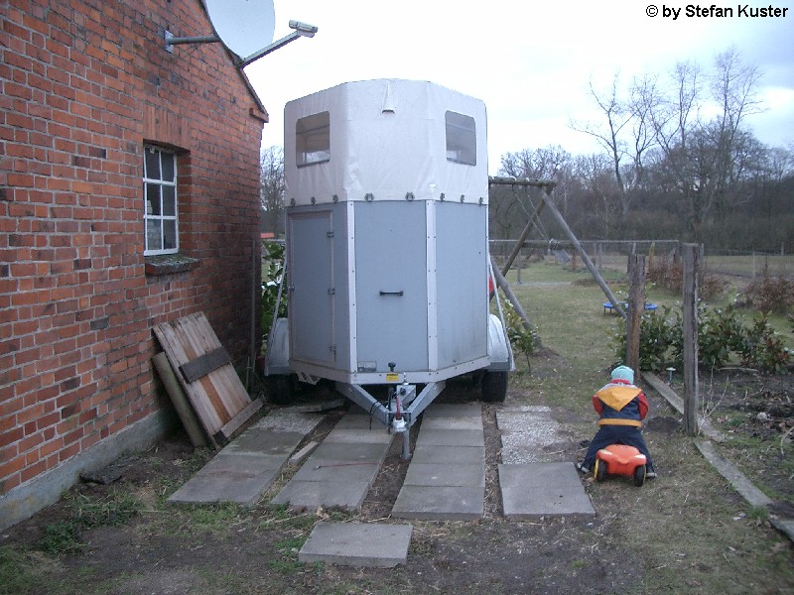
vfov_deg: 40.7
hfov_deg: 52.6
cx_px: 397
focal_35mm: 35
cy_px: 298
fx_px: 803
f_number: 2.6
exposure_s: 1/125
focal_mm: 5.8
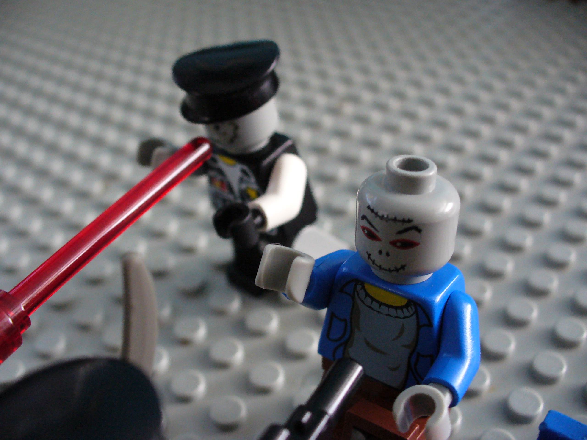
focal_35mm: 37
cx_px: 294
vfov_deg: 38.7
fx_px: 627
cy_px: 220
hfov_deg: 50.1
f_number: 2.8
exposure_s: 1/8
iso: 200
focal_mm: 6.1
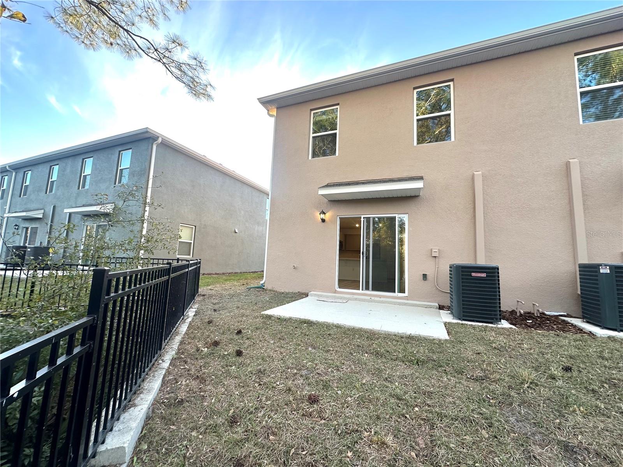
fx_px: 252
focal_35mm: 14
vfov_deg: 85.7
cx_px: 312
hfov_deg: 102.1
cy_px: 234
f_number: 2.2
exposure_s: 1/99
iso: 50
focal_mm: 2.22
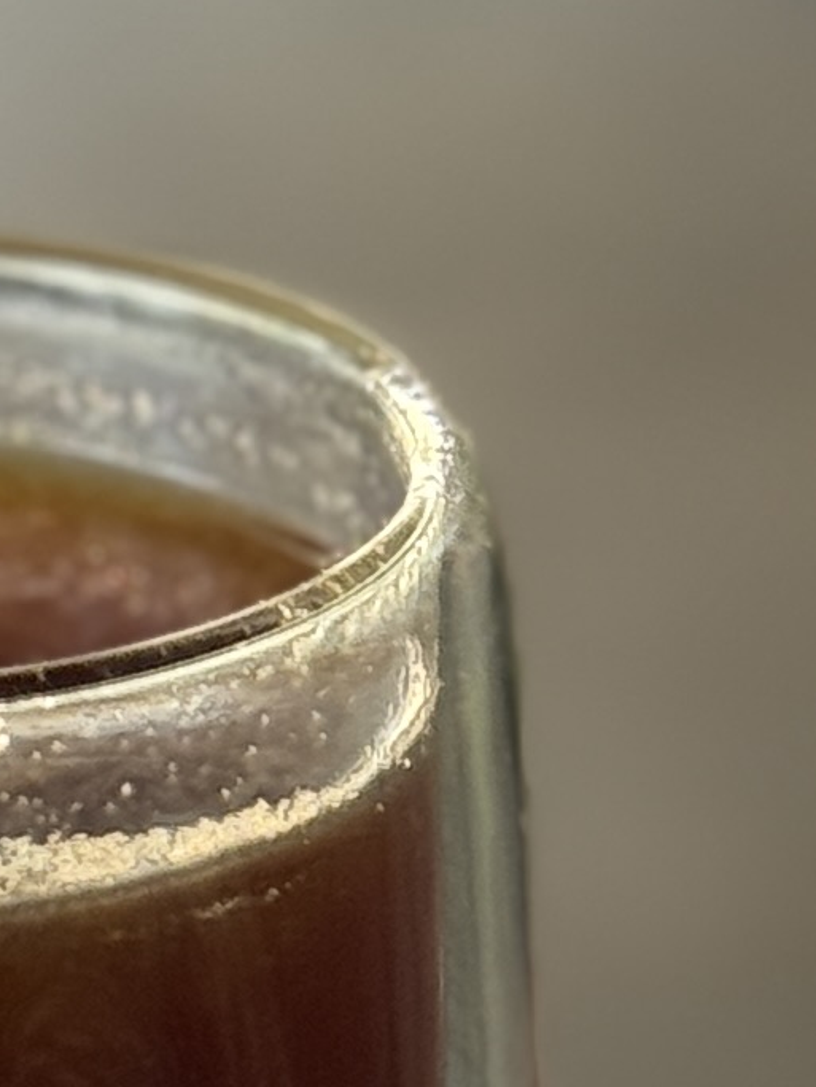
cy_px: 718
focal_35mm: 283
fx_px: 8895
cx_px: -165
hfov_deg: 5.2
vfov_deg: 7.0
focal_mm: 6.76
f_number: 1.78
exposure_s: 1/121
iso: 64
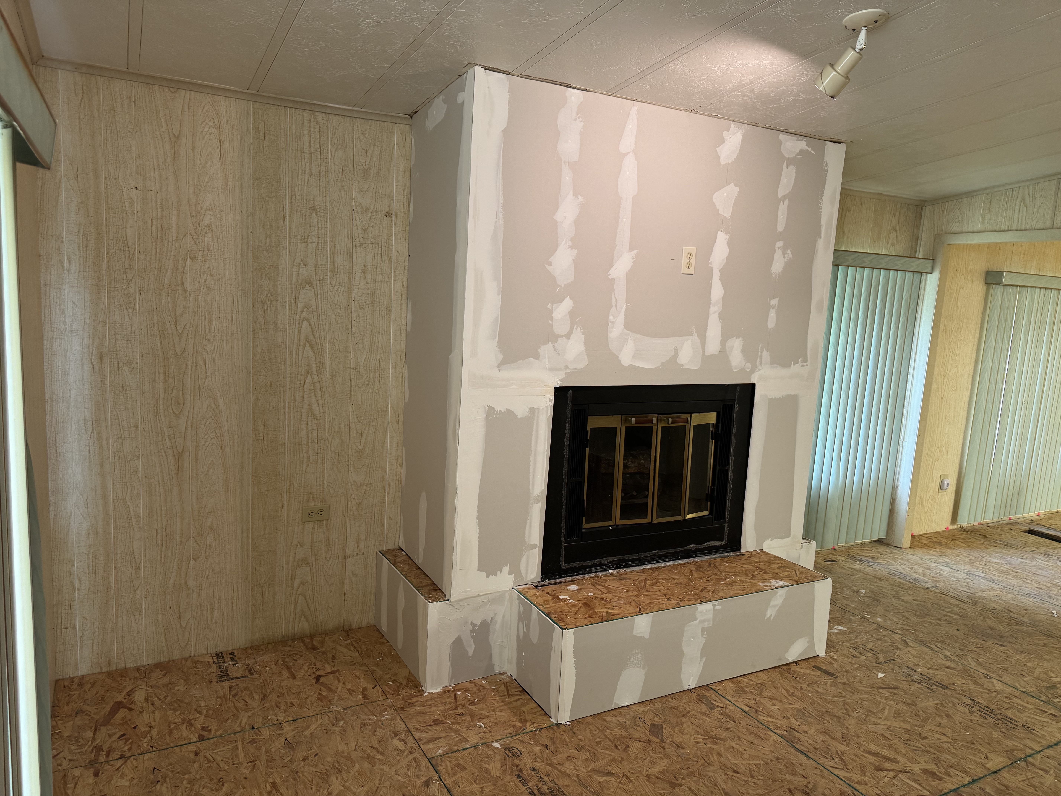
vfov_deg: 56.8
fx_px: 736
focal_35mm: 24
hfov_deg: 71.6
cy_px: 398
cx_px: 530
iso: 200
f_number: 1.78
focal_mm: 6.76
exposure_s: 1/60
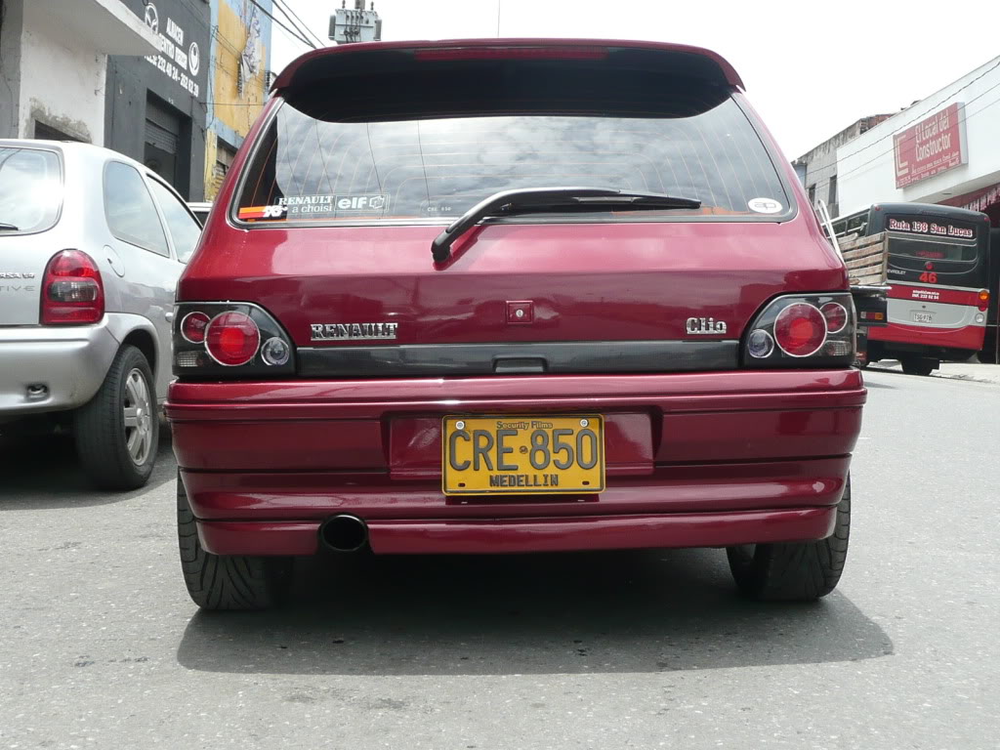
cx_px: 500
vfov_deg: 32.2
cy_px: 375
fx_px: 1300
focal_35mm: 45
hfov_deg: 42.1
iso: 100
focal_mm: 4.9
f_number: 3.4
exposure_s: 1/400
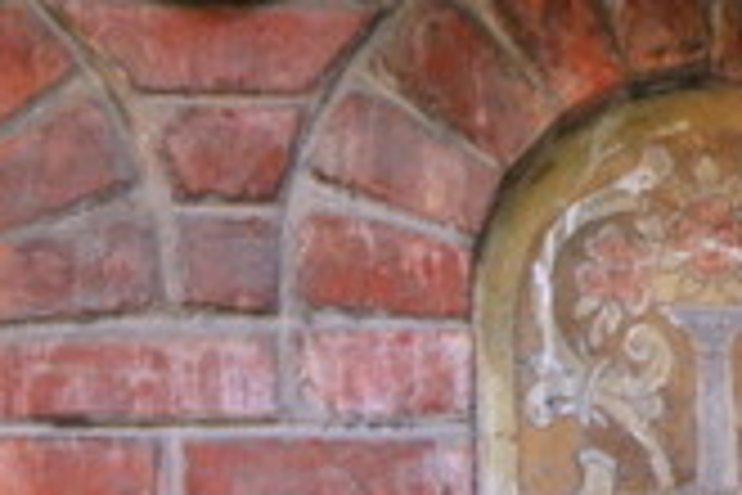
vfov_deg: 1.8
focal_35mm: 764
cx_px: 1178
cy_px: 117
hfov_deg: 2.7
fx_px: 15754
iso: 200
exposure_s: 1/45
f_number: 5.6
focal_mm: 105
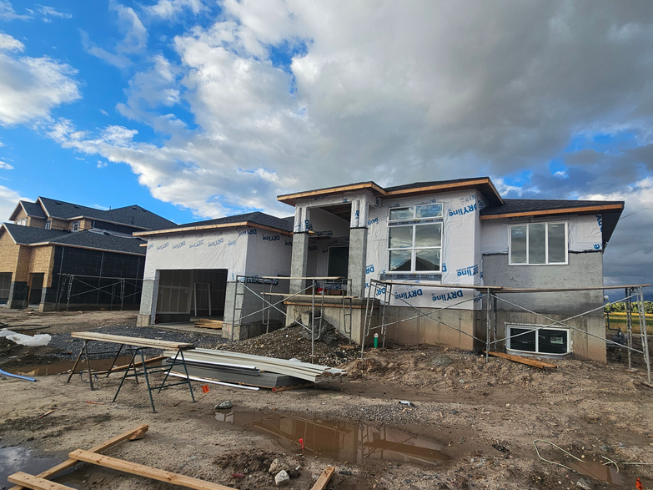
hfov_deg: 90.5
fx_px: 321
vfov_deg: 74.6
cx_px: 369
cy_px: 263
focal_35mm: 17
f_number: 2.2
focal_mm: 2.2
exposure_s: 1/1529
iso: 50
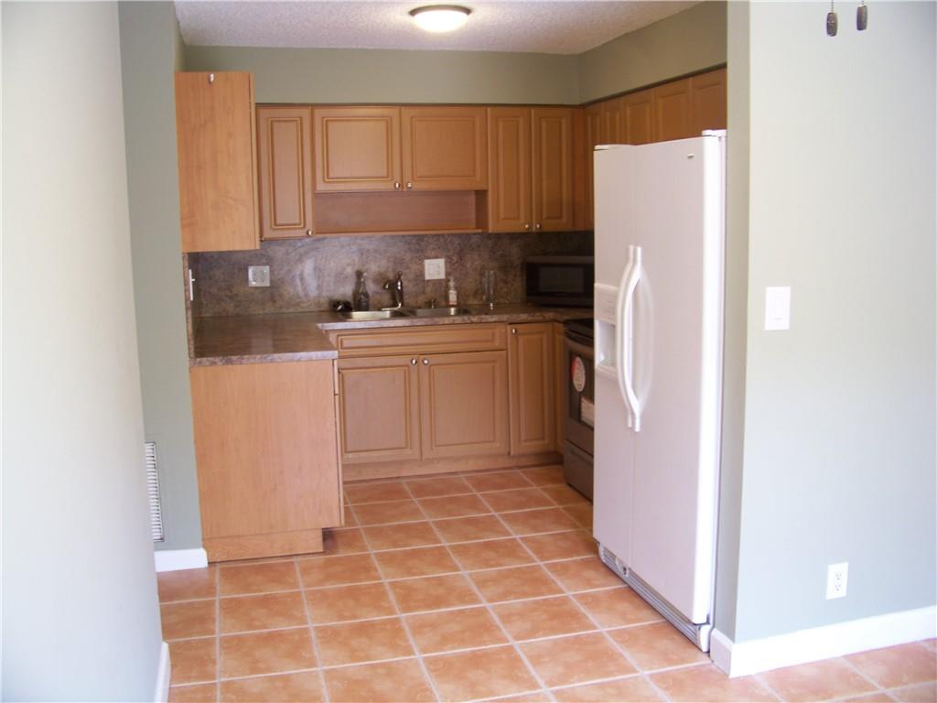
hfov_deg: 55.4
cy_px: 352
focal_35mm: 33
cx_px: 468
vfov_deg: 42.9
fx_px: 893
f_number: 2.8
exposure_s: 1/5
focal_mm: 5.85
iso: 64
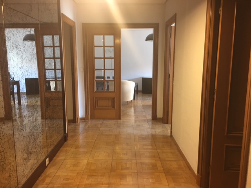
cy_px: 94
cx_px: 126
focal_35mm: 29
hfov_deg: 61.7
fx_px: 210
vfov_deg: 48.2
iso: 80
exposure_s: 1/10
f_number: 2.2
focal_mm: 4.15
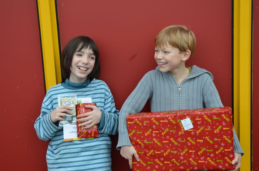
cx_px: 130
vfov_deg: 23.7
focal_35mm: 57
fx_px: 409
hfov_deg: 35.1
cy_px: 86
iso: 360
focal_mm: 38
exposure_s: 1/125
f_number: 5.6
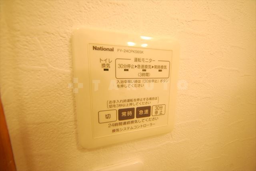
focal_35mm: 12
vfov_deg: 90.1
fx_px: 85
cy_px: 86
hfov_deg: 112.6
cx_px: 128
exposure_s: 1/100
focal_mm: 8
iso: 1600
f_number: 5
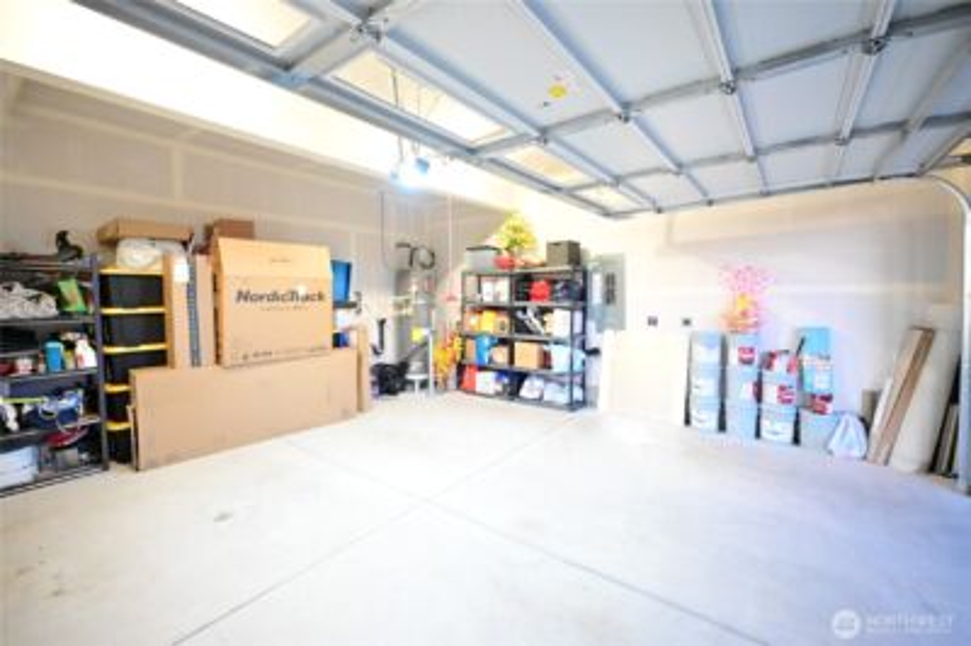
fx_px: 404
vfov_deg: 77.2
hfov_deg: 100.4
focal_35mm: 15
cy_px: 323
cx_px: 486
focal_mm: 15
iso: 12800
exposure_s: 1/100
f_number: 2.8
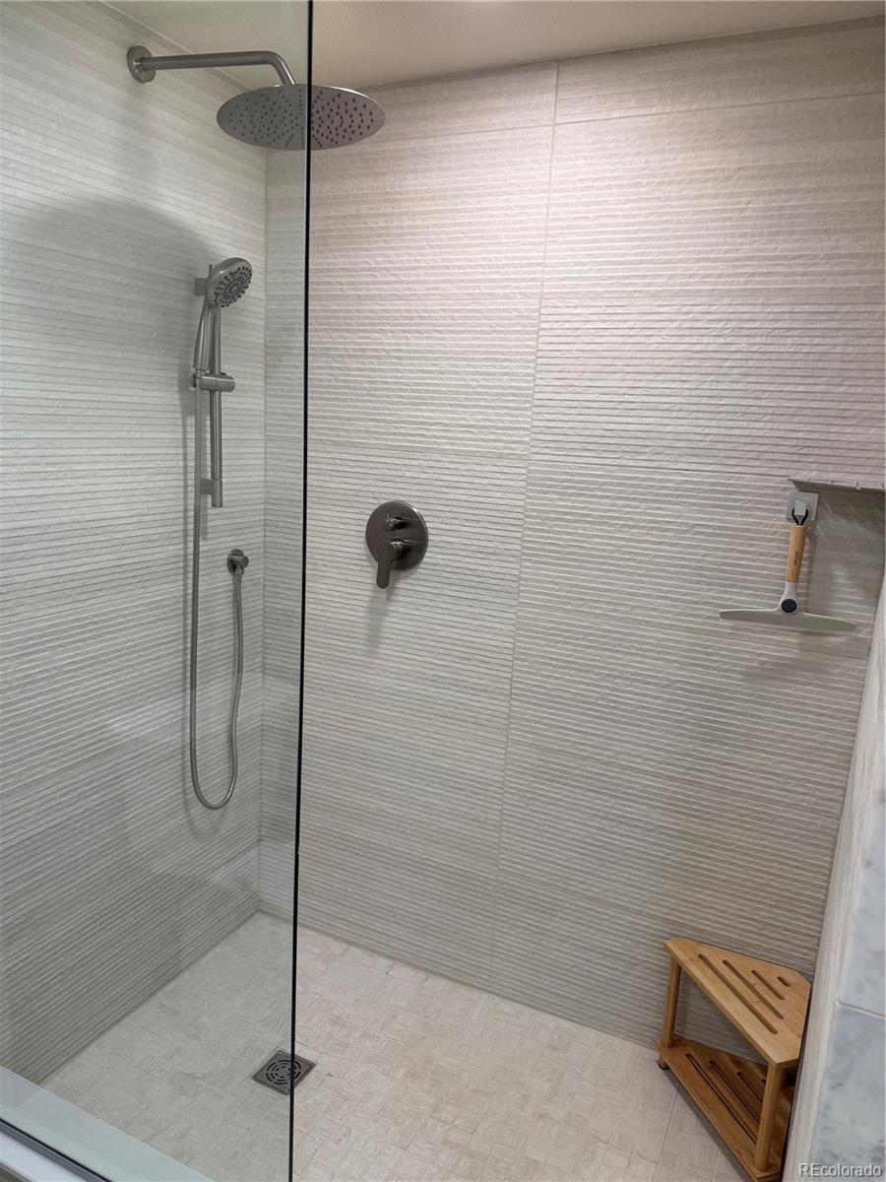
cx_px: 443
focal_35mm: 24
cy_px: 591
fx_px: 819
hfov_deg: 56.8
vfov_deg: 71.6
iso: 100
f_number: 1.78
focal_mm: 6.76
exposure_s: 1/113
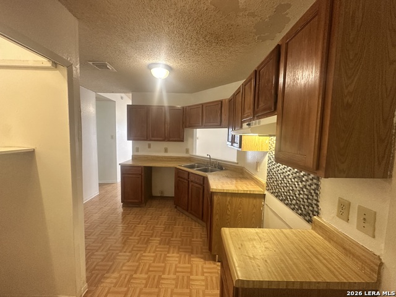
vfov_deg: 85.7
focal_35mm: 14
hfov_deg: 102.1
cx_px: 198
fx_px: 160
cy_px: 148
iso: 320
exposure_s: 1/60
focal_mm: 2.22
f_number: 2.2
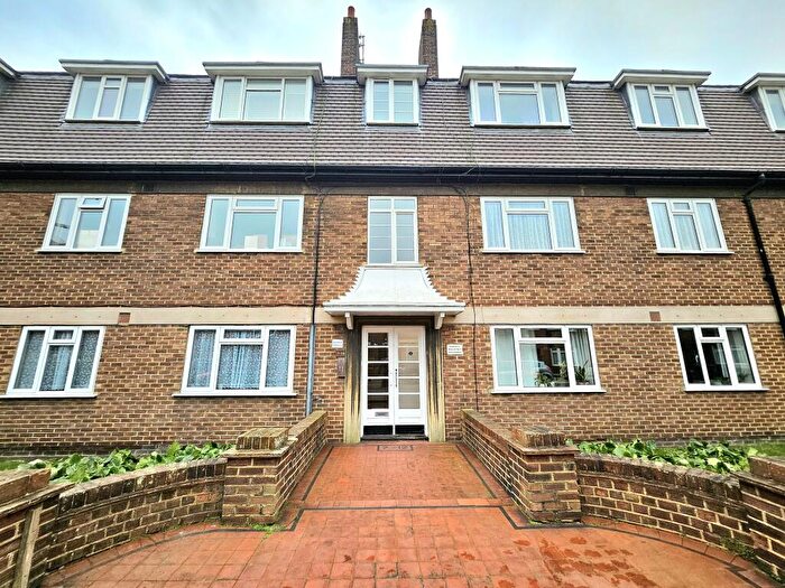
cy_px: 294
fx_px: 295
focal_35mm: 13
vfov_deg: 89.9
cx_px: 392
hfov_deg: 106.2
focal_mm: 1.7
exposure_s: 1/149
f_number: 2.2
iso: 32
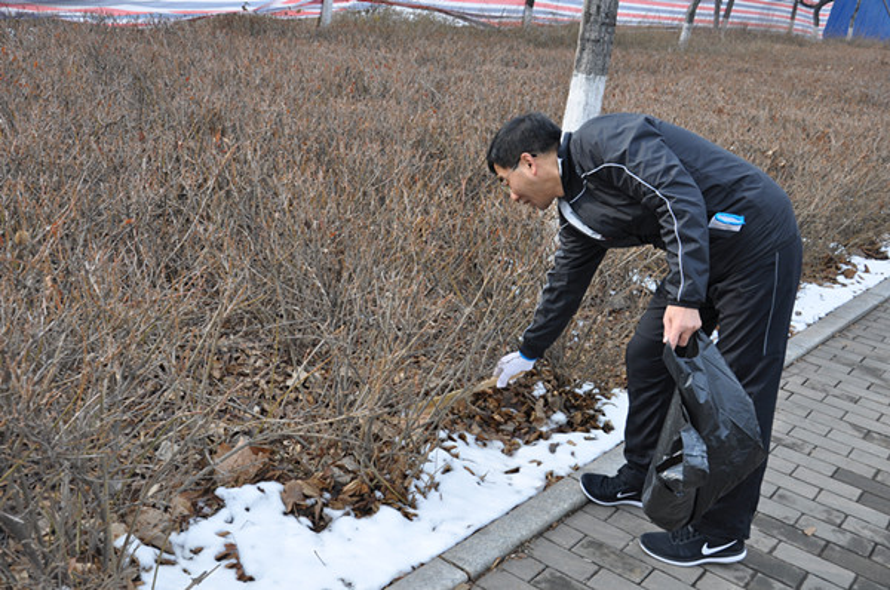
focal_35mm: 38
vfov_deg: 35.4
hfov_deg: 51.4
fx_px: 926
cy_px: 295
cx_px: 445
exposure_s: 1/200
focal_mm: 25
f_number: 7.1
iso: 200
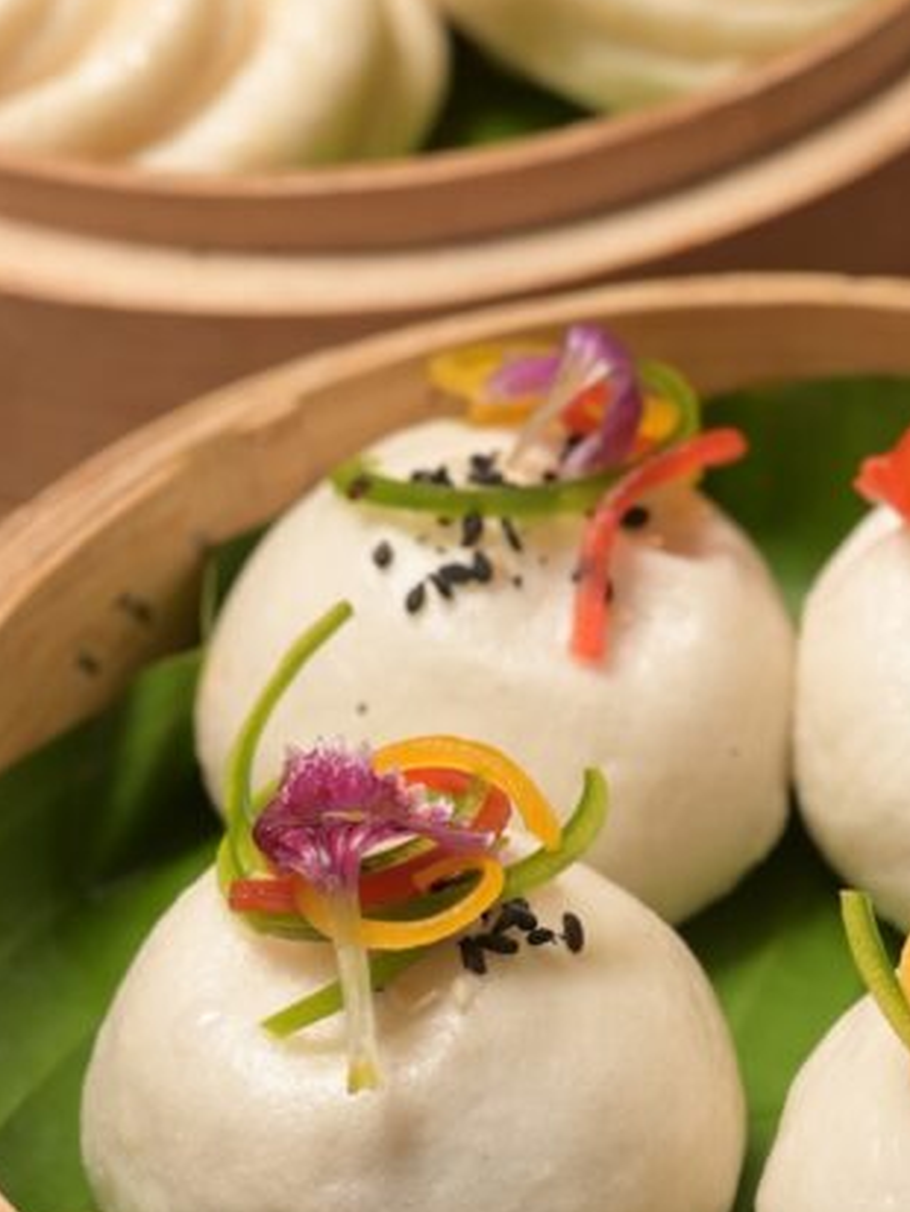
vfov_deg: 16.5
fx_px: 4169
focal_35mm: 119
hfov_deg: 12.4
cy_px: 781
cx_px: 797
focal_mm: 50
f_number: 5
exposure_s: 1/100
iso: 320
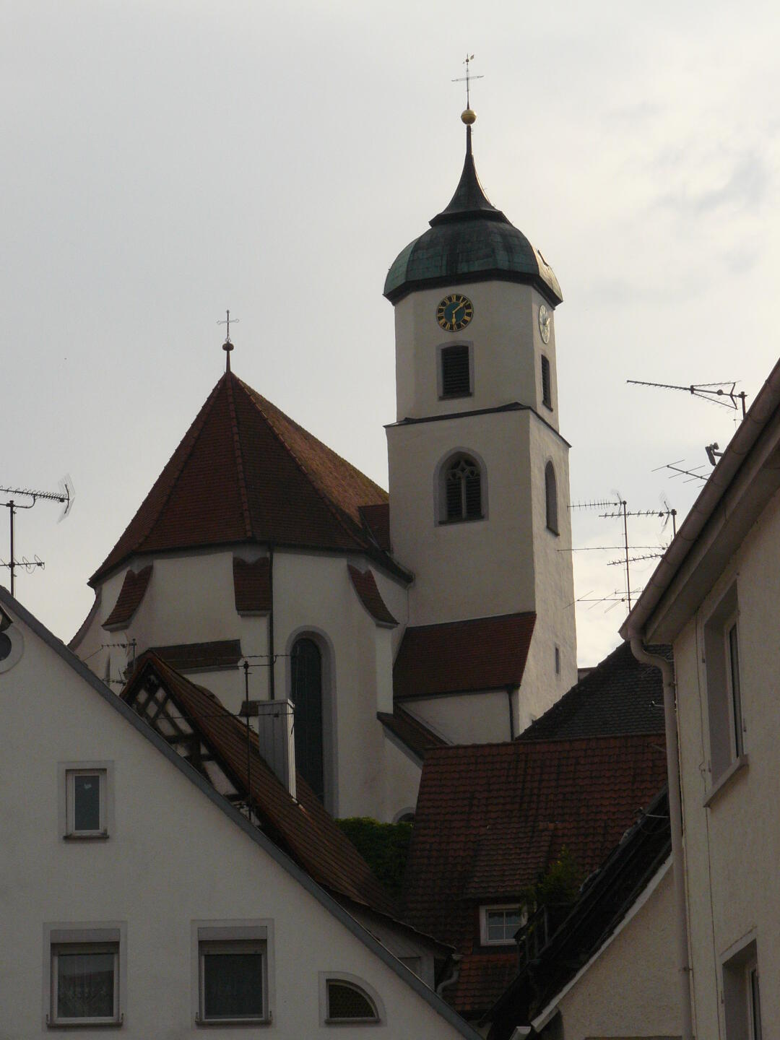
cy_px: 520
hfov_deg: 14.2
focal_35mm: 104
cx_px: 390
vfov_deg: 18.9
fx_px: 3125
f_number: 8
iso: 200
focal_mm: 17.3
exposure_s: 1/640
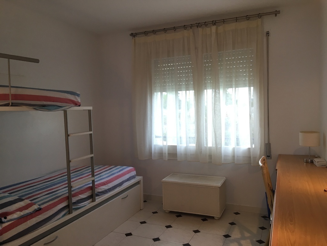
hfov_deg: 61.7
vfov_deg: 48.2
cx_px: 164
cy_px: 123
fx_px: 274
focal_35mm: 29
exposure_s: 1/33
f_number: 2.2
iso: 25
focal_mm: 4.15
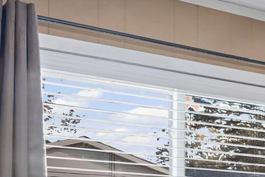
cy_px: 262
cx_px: 628
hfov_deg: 14.1
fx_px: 758
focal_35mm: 103
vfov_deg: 12.6
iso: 400
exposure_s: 1
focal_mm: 12
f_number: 8
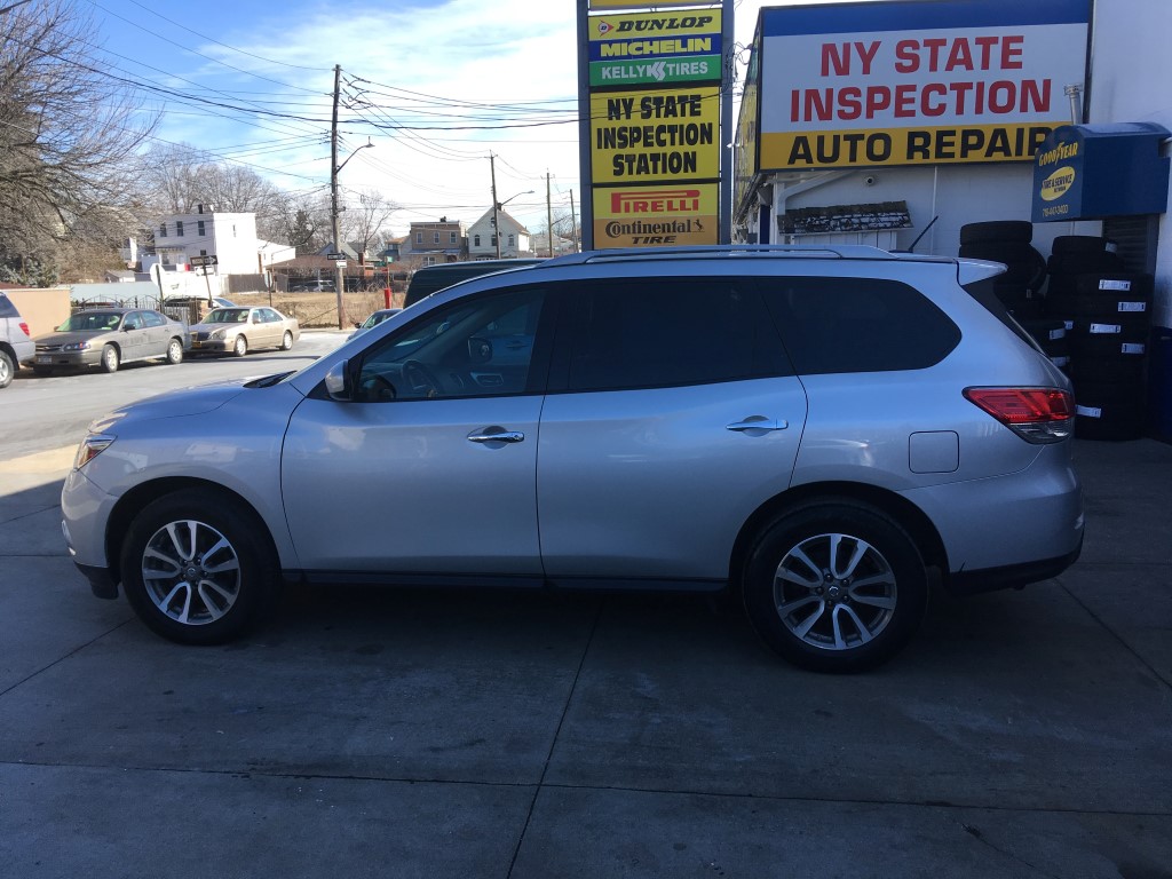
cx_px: 586
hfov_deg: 61.7
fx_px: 982
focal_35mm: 29
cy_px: 440
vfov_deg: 48.2
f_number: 2.2
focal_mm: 4.15
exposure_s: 1/686
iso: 25
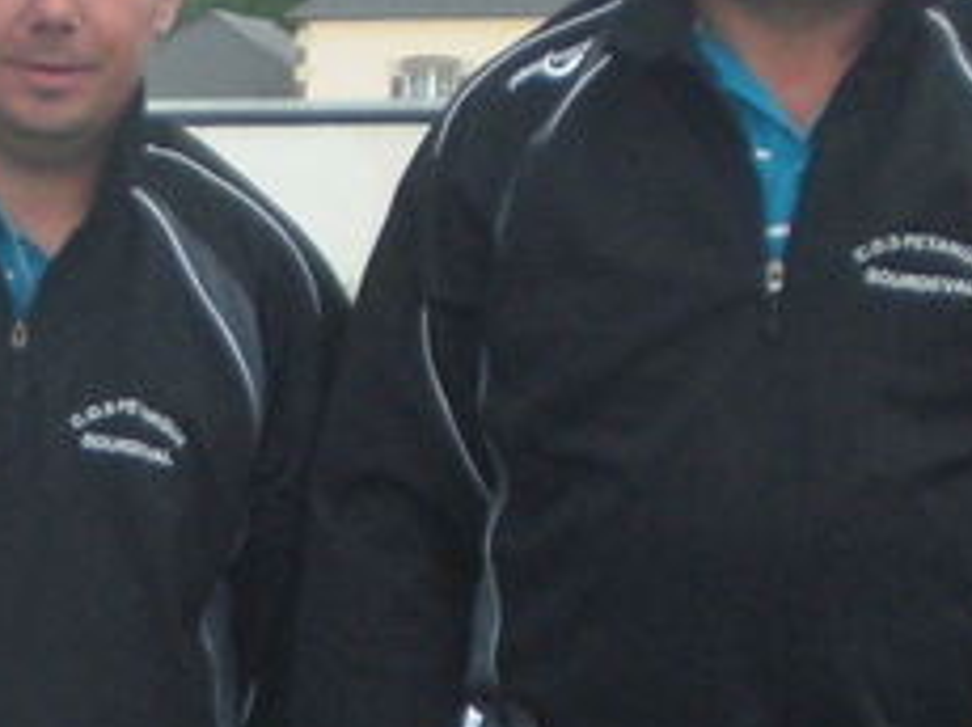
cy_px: 661
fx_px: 5358
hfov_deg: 10.1
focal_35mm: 191
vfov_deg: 7.7
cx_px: -401
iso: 200
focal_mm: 8.44
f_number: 3.6
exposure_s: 1/80
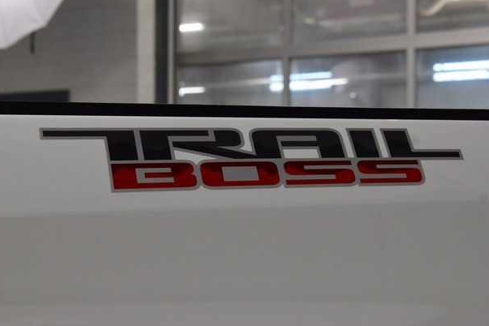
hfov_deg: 30.1
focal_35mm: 67
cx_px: 251
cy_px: 157
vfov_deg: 20.3
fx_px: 910
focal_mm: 42
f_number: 8
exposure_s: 1/60
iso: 1000
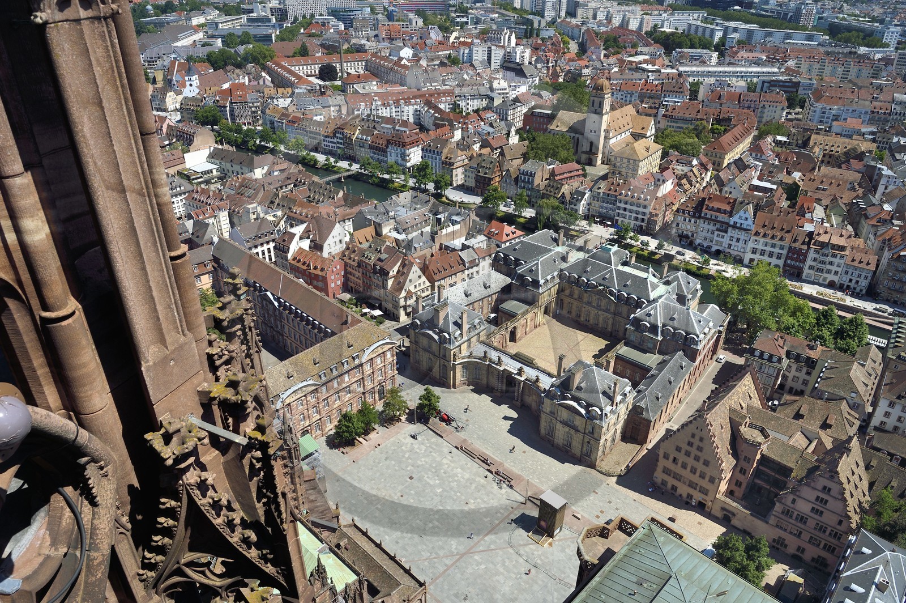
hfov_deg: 73.8
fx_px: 603
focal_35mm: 24
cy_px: 302
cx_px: 453
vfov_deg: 53.1
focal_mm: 24
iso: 400
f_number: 13
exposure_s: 1/500
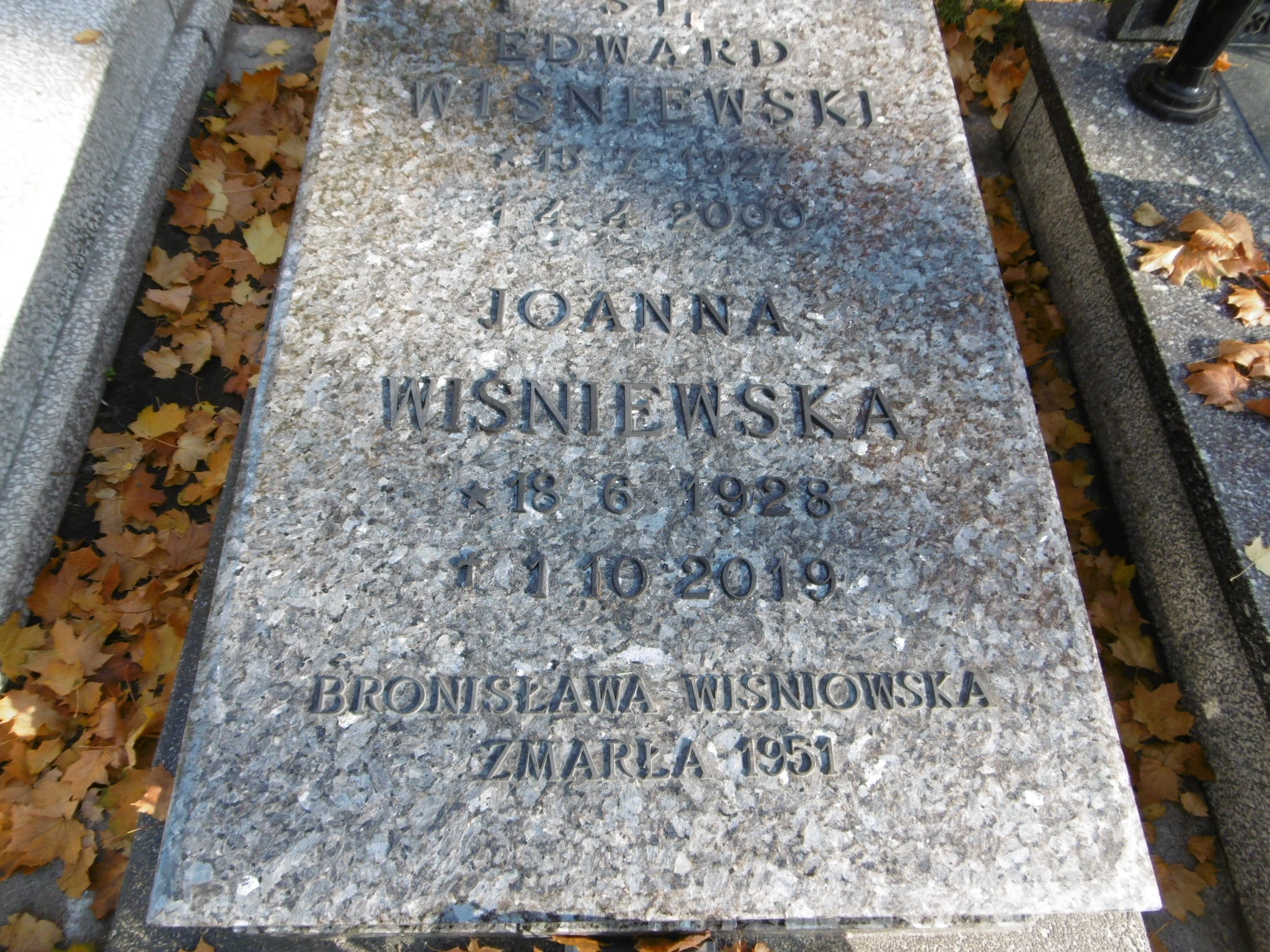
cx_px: 635
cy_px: 476
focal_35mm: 24
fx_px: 881
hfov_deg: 71.6
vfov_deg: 56.8
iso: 100
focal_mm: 4.3
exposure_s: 1/200
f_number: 3.1
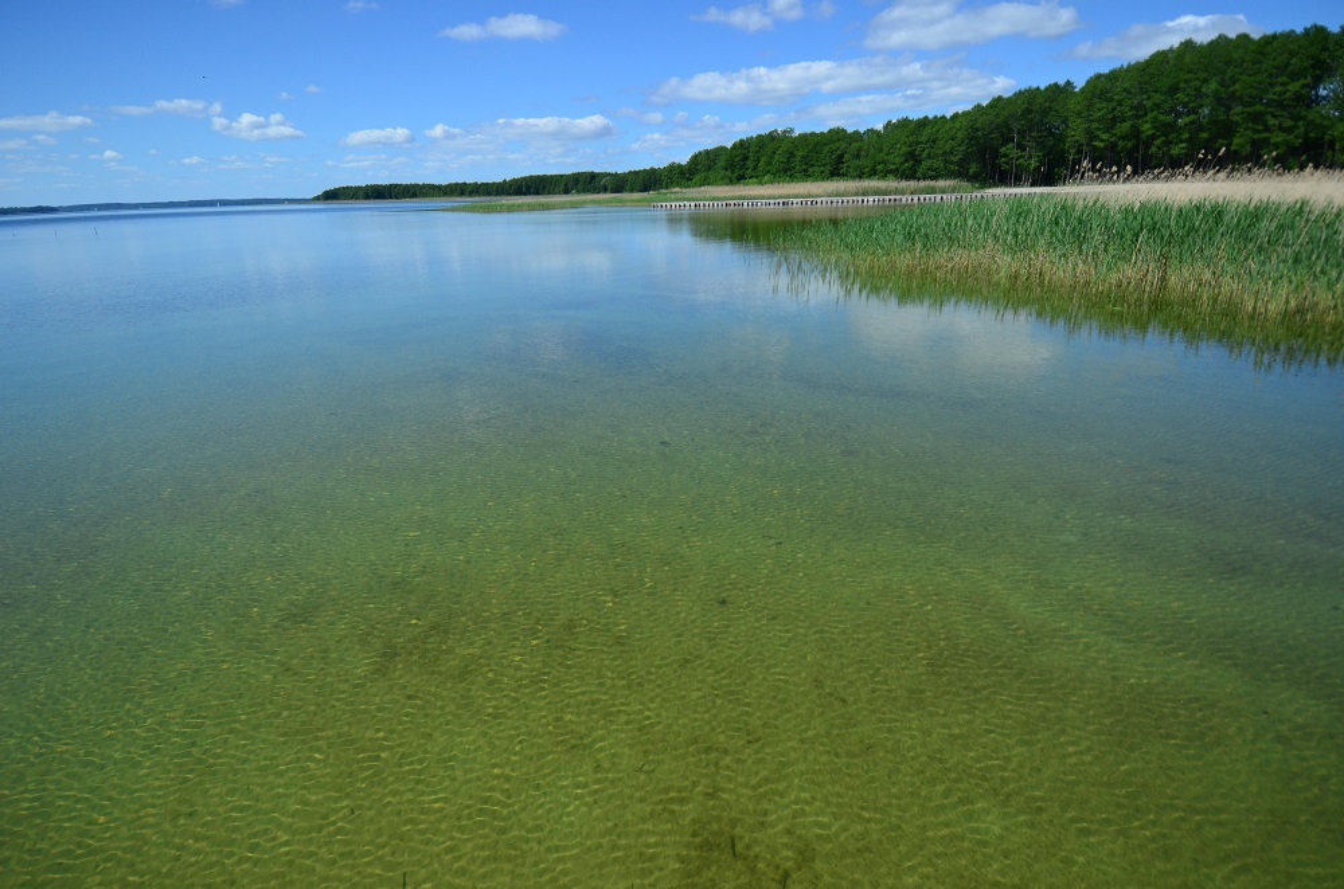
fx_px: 726
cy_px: 444
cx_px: 672
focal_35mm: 20
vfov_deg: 63.0
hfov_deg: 85.5
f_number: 4
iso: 500
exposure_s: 1/8000
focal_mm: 13
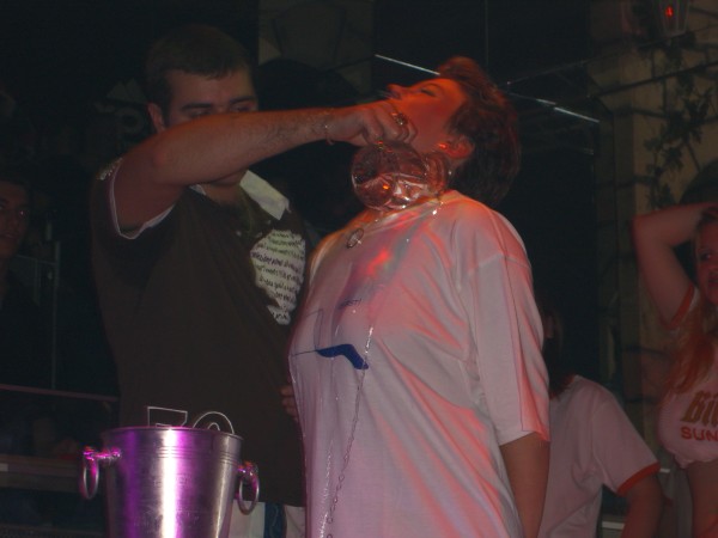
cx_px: 359
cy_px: 269
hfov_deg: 17.3
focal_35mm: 114
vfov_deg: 13.0
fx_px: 2365
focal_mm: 23.7
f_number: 5.1
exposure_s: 1/60
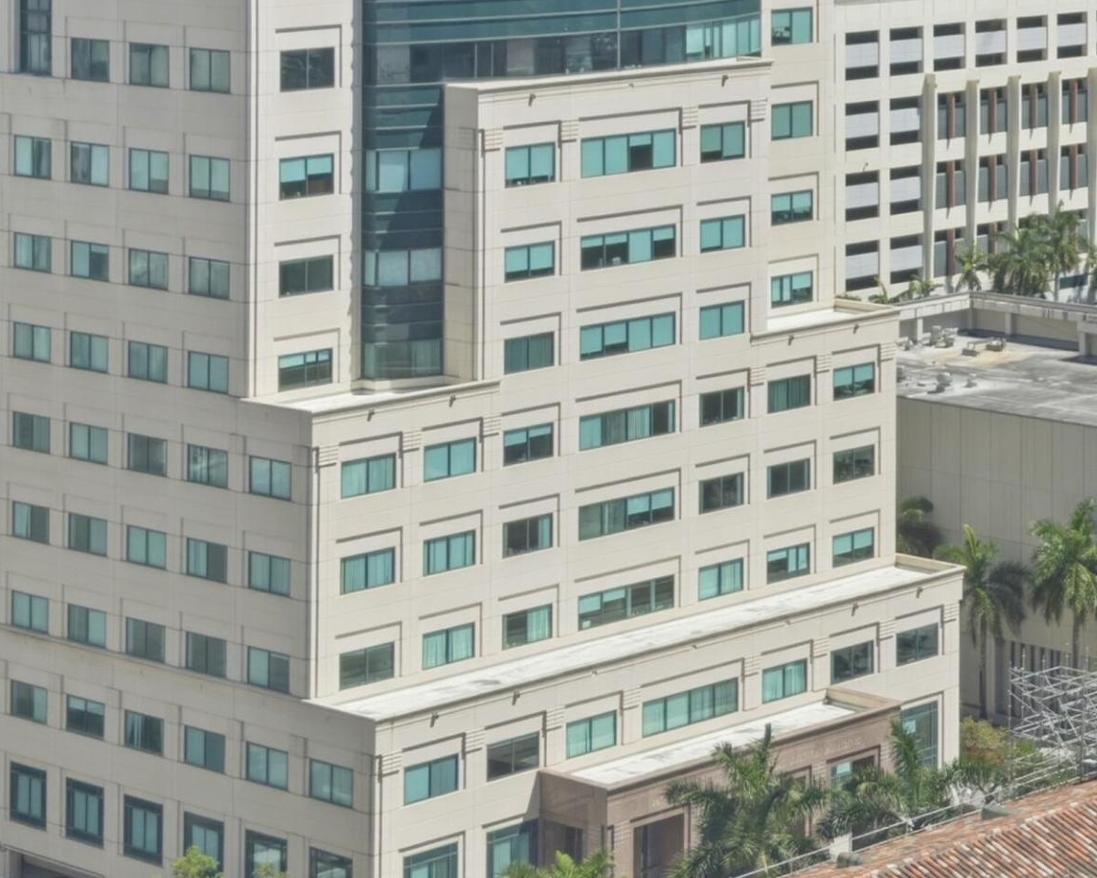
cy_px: -125
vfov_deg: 13.0
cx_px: 1203
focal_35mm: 116
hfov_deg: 16.1
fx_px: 3767
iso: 64
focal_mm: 6.8
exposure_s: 1/1330
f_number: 1.8
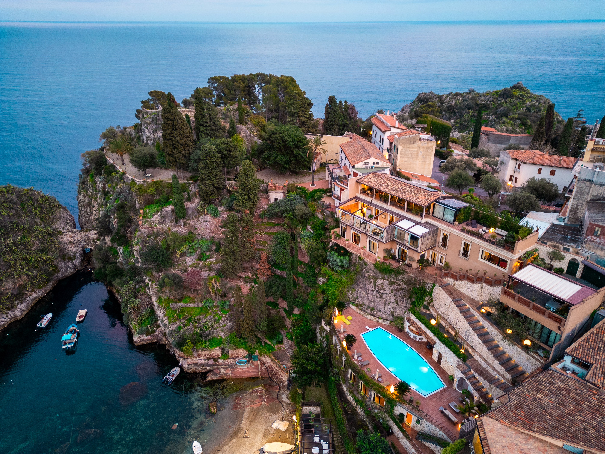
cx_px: 302
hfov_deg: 71.6
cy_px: 227
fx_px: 419
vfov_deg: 56.8
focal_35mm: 24
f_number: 1.7
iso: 100
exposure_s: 1/25
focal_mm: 6.72
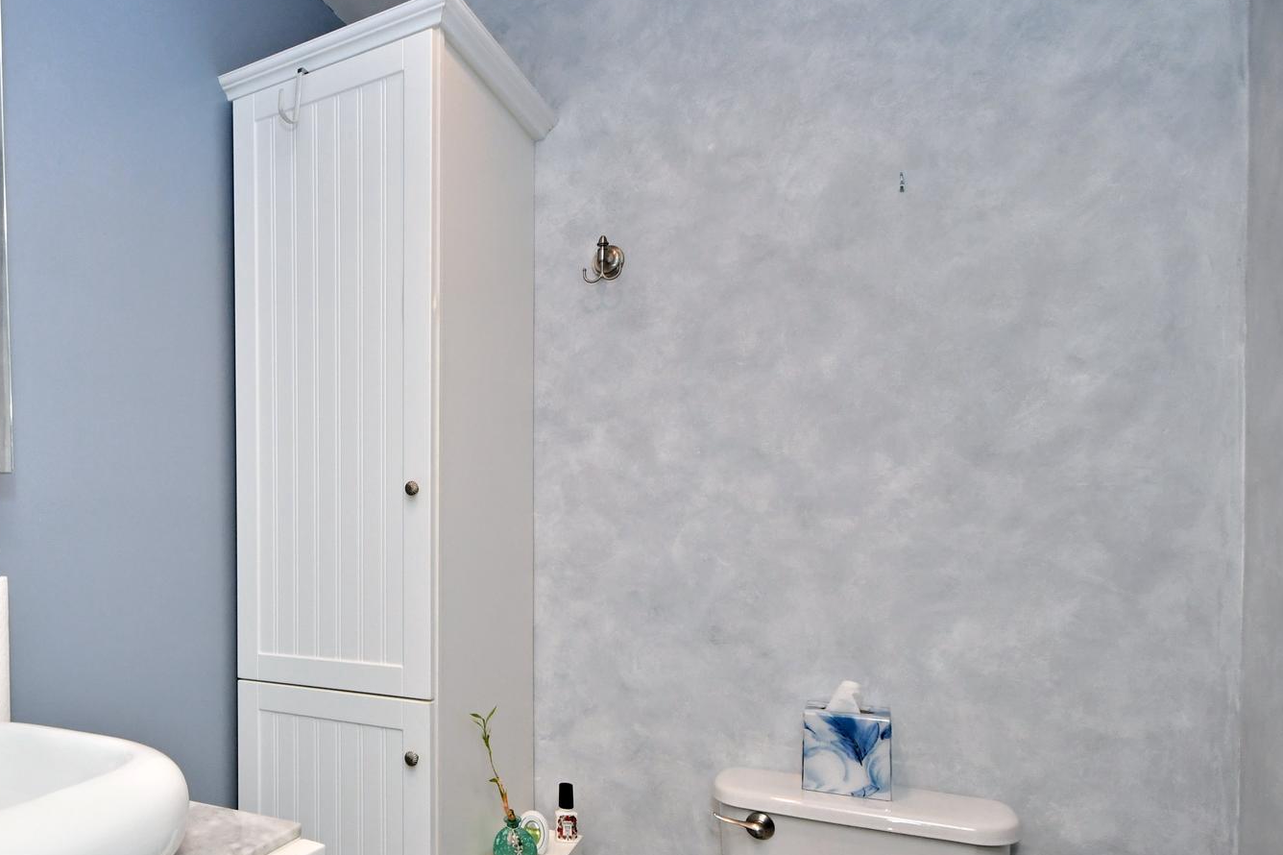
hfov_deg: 71.5
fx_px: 819
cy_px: 564
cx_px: 339
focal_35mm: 23
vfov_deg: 54.1
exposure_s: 1/250
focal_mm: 10
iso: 1000
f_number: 5.6
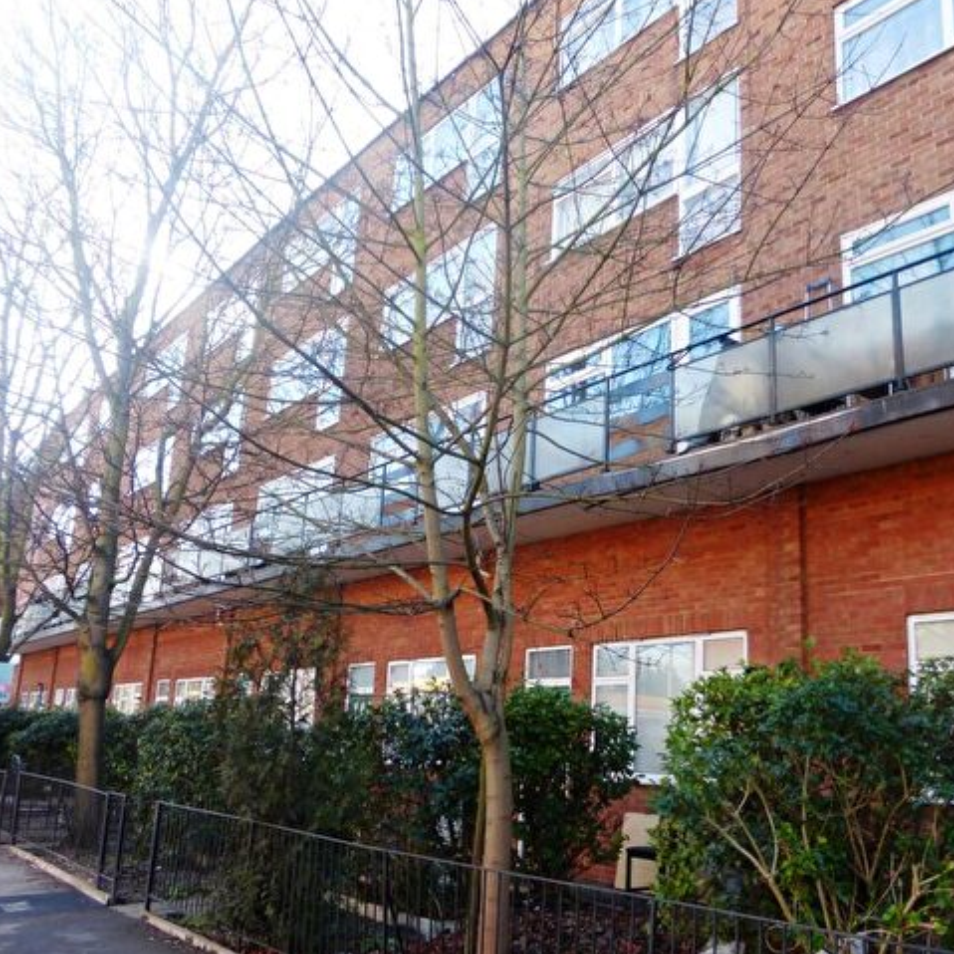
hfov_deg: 52.3
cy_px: 501
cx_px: 548
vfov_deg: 52.5
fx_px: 967
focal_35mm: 31
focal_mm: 4.3
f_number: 3.3
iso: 100
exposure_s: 1/100
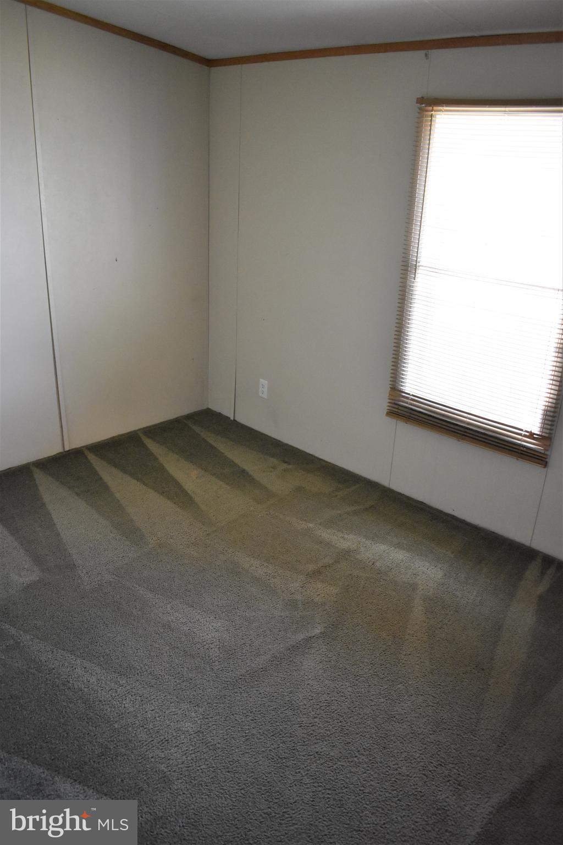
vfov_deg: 67.4
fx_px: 633
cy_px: 422
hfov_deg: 47.9
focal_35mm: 27
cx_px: 282
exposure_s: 1/125
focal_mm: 18
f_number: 3.5
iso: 2200
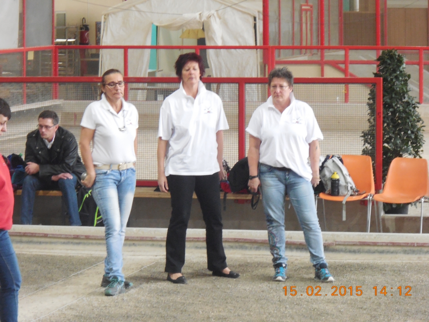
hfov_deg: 12.7
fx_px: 1933
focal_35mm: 156
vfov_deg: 9.5
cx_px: 214
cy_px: 161
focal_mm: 27.6
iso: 800
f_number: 6.5
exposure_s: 1/20
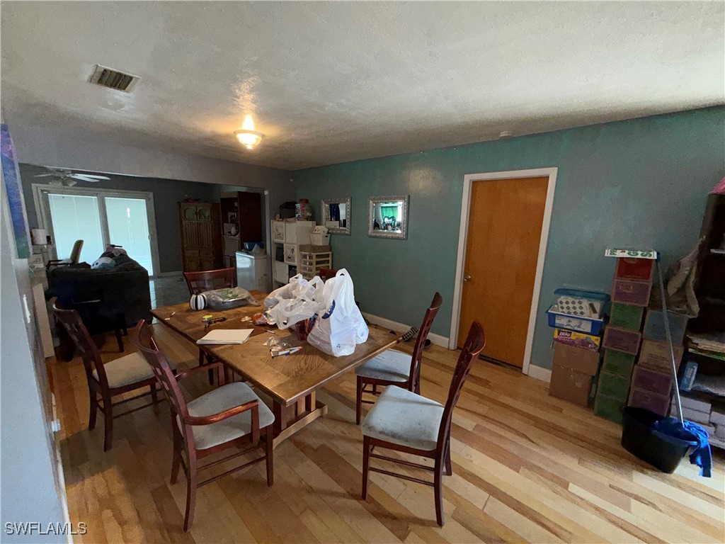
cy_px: 272
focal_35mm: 14
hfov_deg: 102.1
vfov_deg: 85.7
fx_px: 293
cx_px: 362
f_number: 2.2
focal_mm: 2.22
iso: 250
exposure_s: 1/60
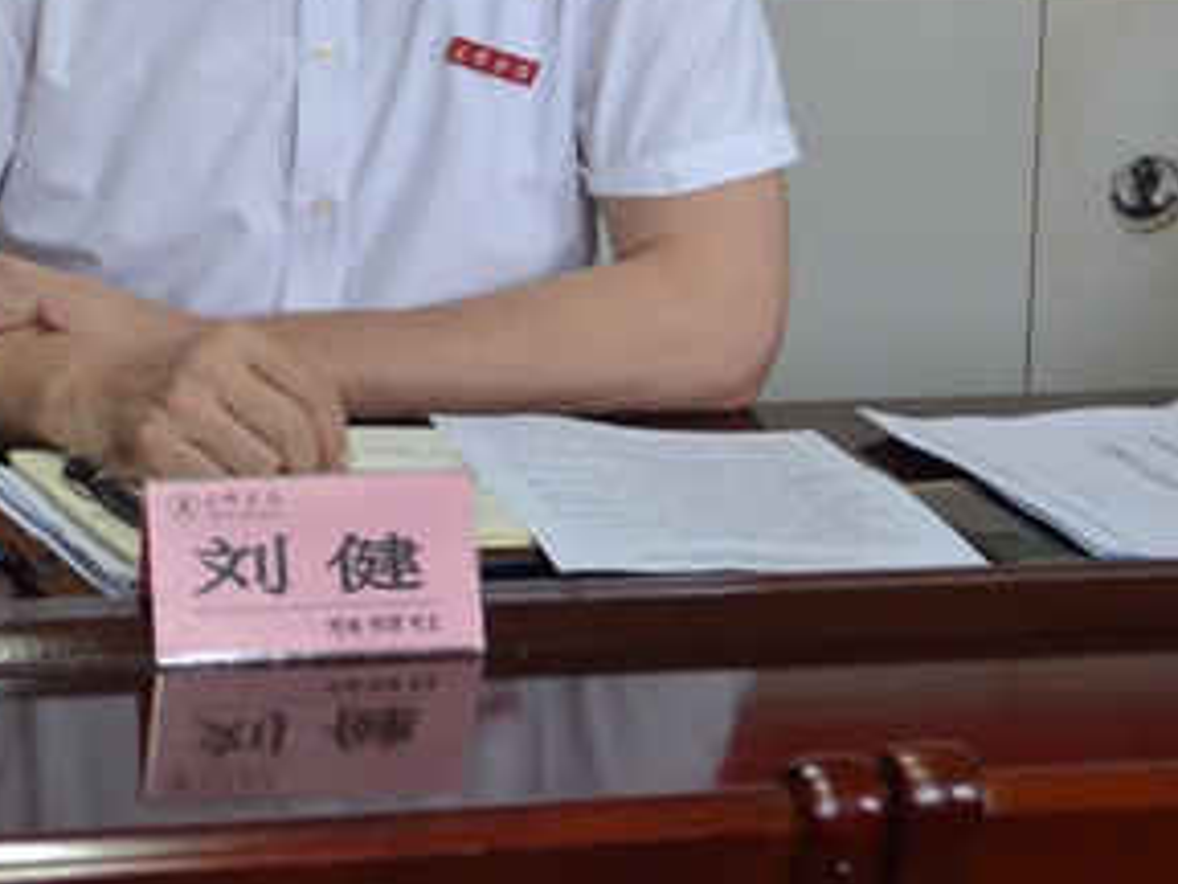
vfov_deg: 10.2
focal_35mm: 144
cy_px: 4
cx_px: 233
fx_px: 4900
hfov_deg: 13.6
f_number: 5.3
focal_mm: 40
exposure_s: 1/25
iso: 400
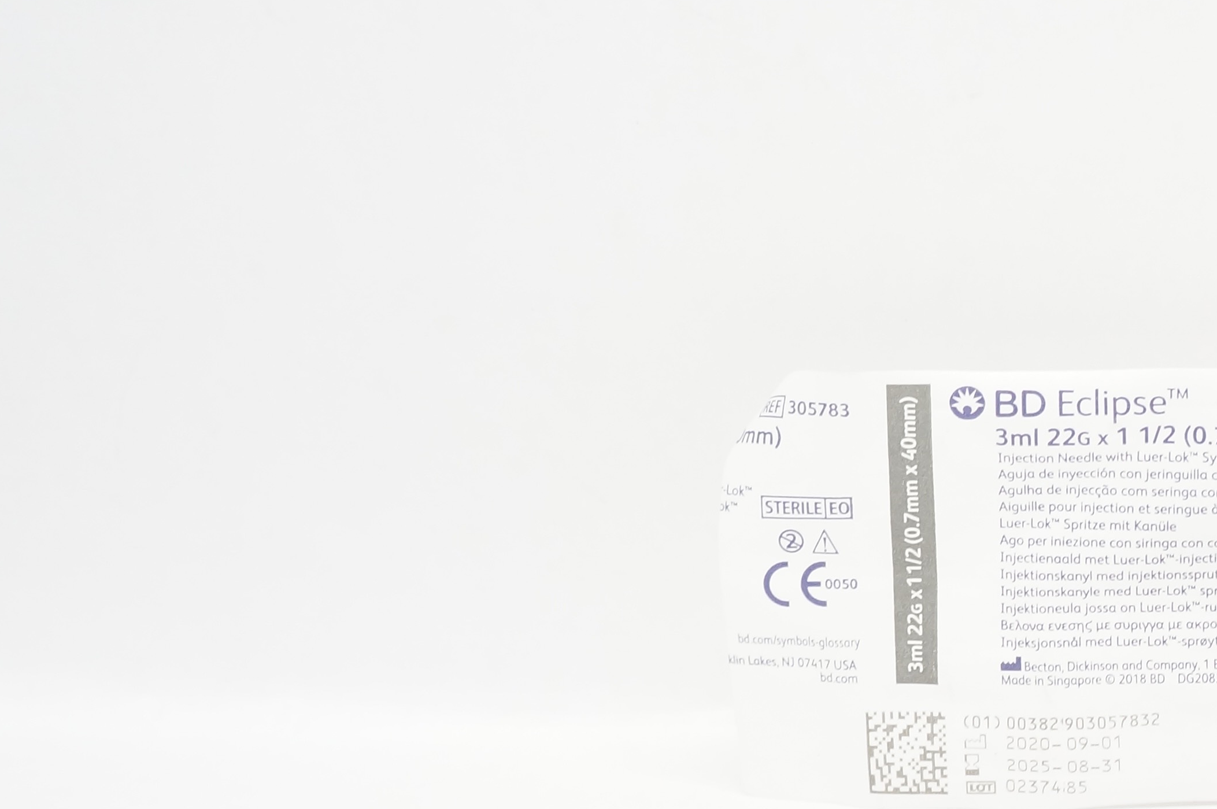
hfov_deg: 29.4
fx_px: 2128
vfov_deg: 21.4
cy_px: 575
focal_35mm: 63
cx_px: 1275
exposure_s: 1/80
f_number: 5
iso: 800
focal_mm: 18
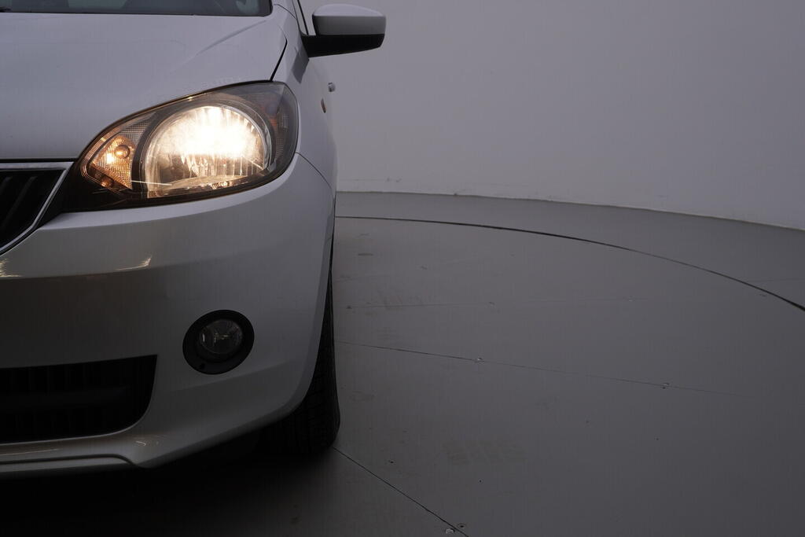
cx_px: 402
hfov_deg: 53.1
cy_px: 268
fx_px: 805
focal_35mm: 36
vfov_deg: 36.9
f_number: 5.6
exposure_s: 1/160
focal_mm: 24
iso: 125
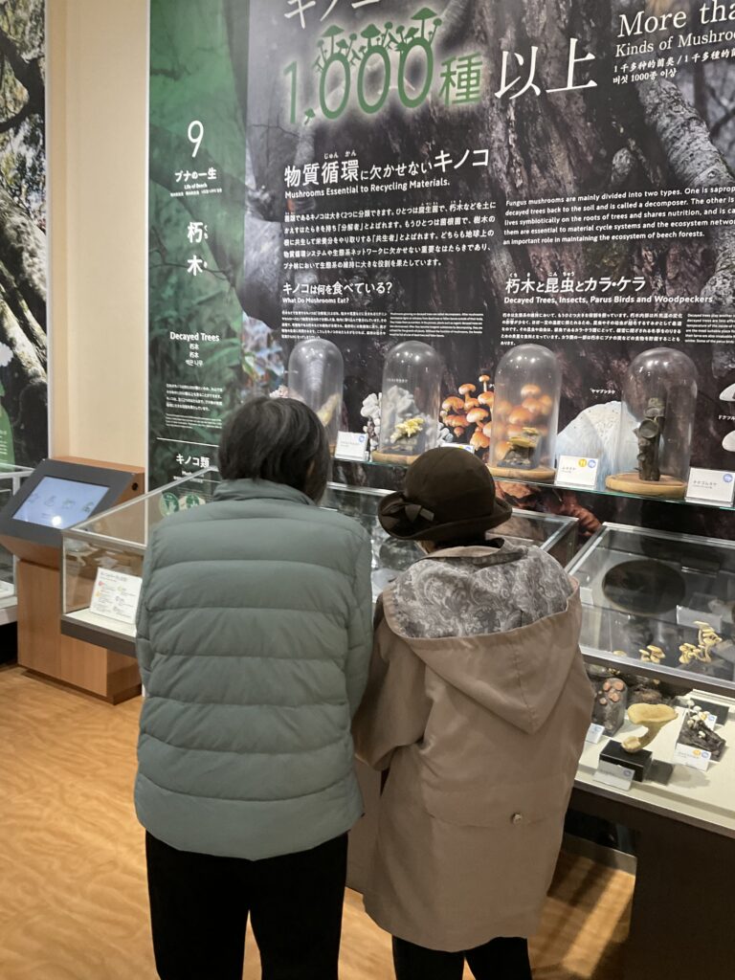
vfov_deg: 61.7
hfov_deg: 48.2
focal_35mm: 29
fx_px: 821
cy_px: 490
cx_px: 368
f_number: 1.8
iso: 125
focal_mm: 3
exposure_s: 1/60
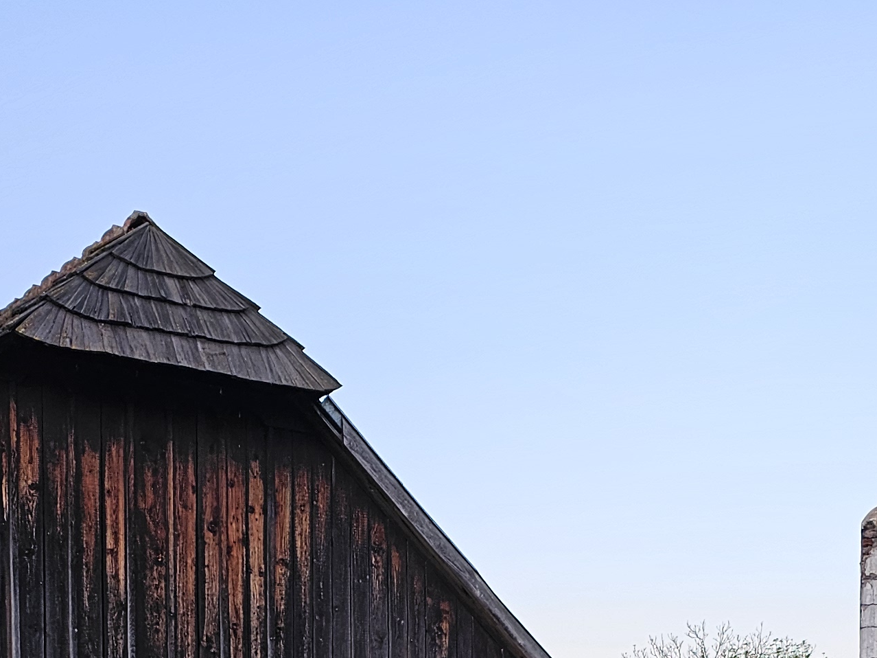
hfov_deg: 27.0
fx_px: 1824
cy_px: 997
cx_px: 546
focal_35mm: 72
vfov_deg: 18.1
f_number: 1.7
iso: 20
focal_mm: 6.3
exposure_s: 1/100
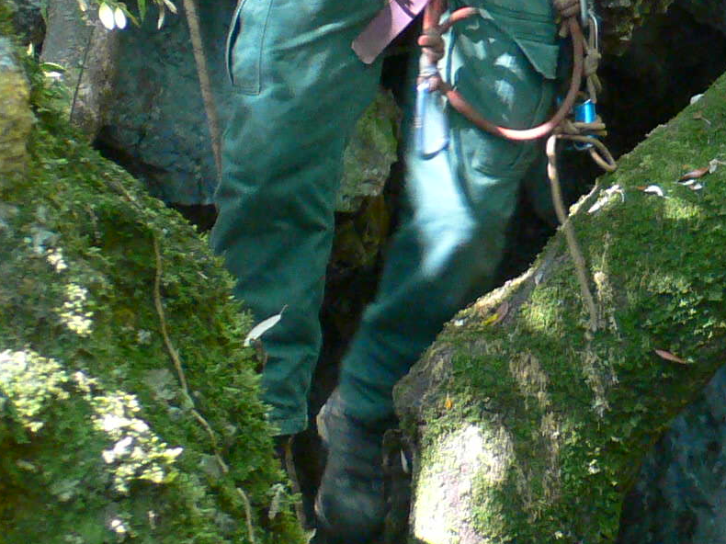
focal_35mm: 124
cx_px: 752
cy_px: -284
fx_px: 2600
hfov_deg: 15.6
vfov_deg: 11.4
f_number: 2.8
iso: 160
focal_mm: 6.3
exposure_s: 1/30
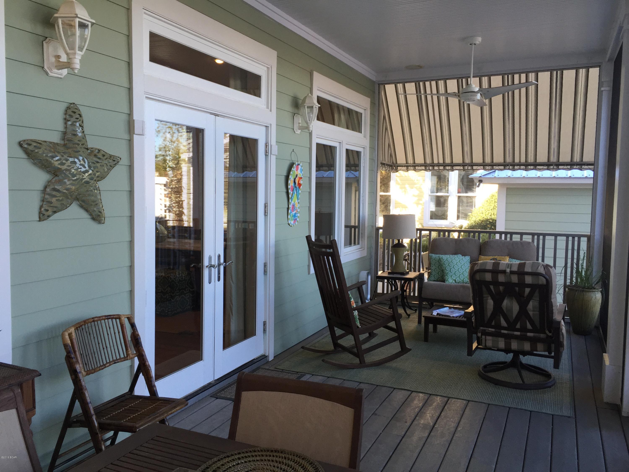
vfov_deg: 48.2
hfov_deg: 61.7
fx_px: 527
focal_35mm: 29
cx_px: 314
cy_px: 236
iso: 50
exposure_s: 1/120
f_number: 2.2
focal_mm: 4.15
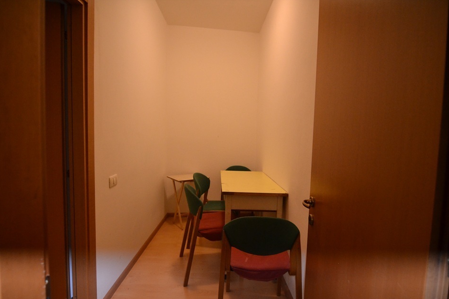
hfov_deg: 89.2
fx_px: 228
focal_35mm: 18
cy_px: 150
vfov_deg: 66.6
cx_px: 221
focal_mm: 11.5
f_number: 2.8
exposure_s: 1/60
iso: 1600
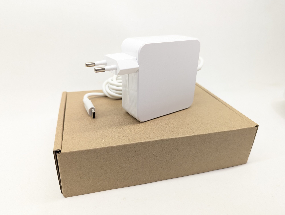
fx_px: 198
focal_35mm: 24
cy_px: 108
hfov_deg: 71.5
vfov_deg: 56.9
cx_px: 142
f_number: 1.85
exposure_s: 1/90
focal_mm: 6.81
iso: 81
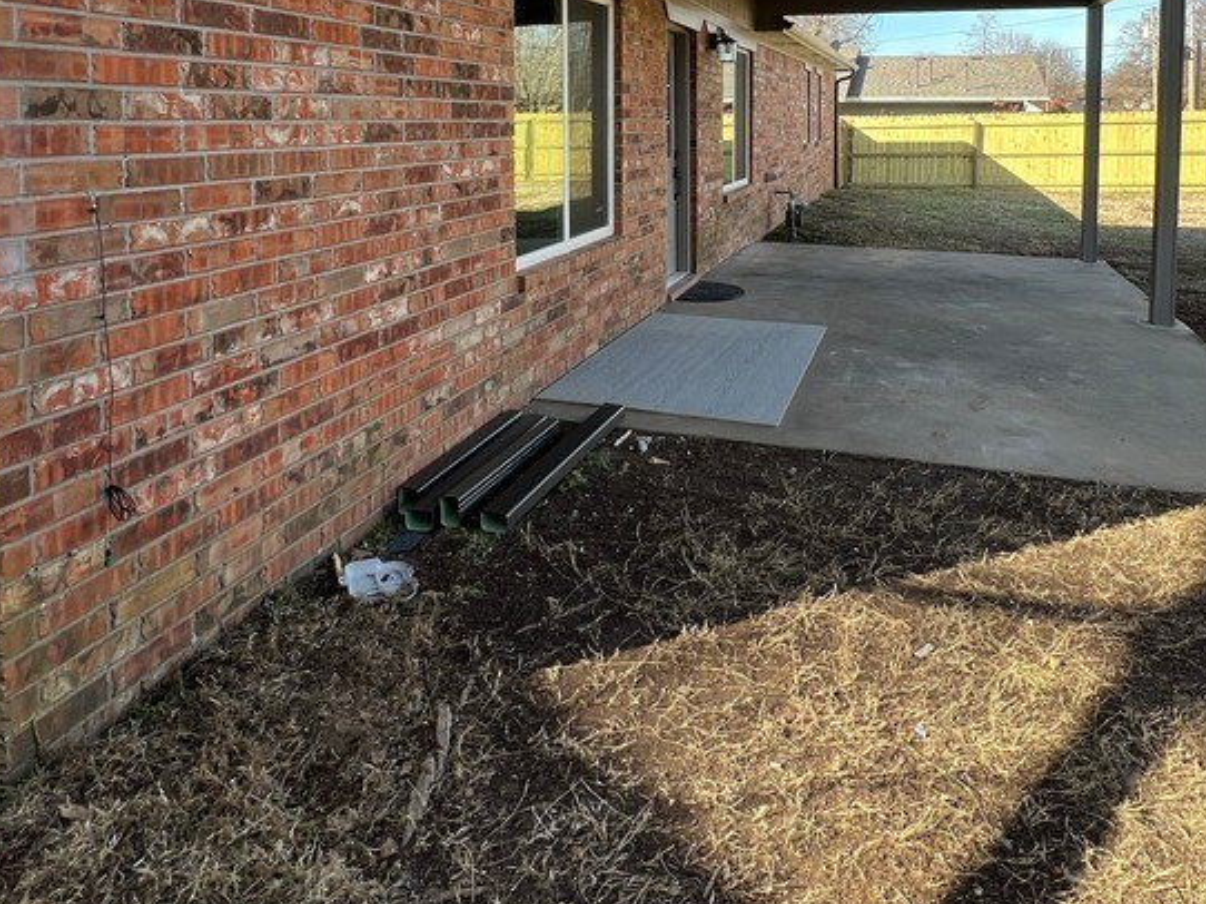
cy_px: 160
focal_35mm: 24
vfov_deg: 52.5
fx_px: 836
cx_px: 694
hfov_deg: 71.2
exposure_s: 1/237
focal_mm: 1.57
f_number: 1.8
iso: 32
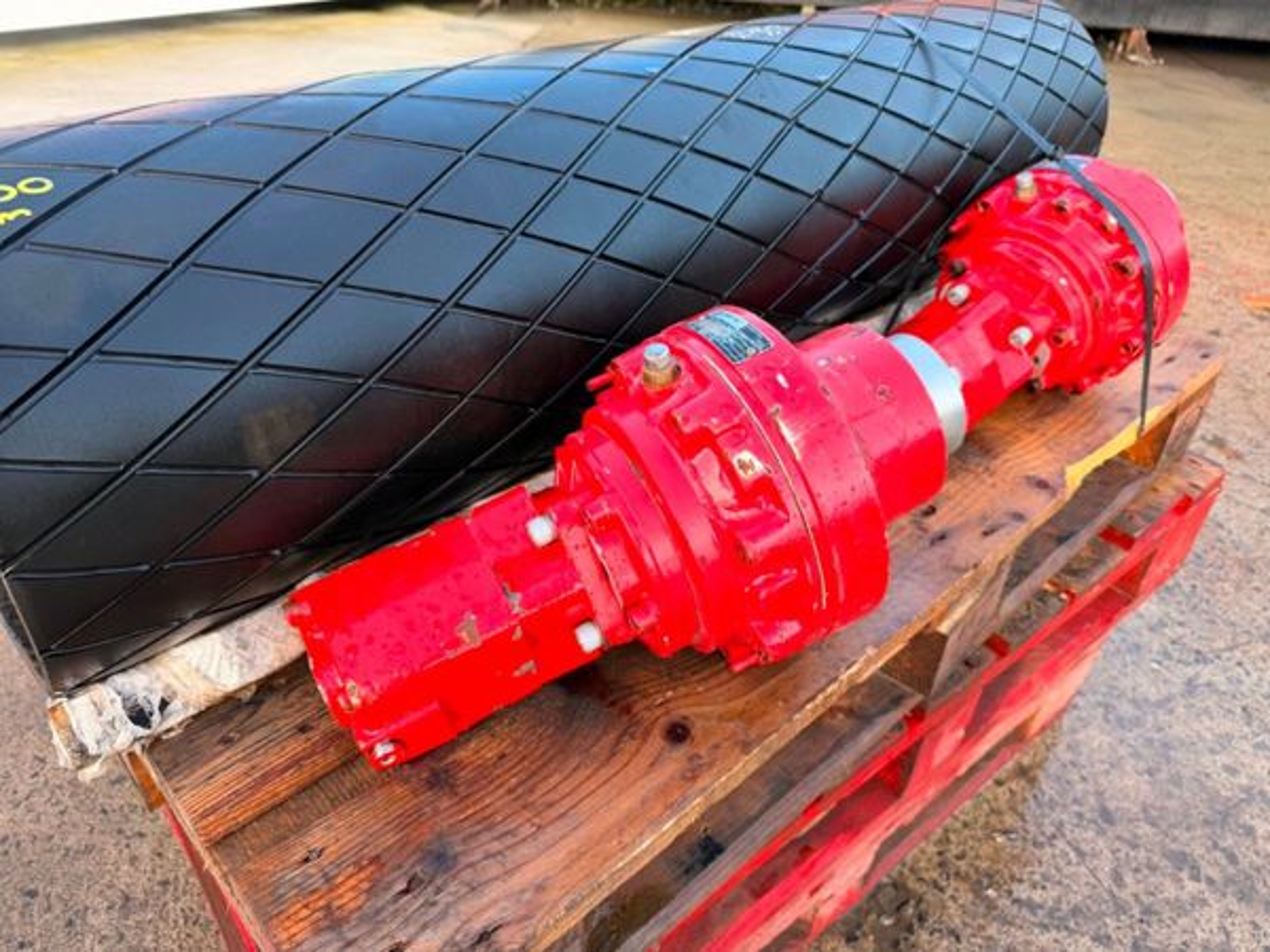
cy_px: 476
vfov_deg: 56.8
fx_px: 881
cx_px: 635
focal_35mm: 24
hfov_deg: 71.6
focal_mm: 6.76
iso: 50
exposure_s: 1/126
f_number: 1.78
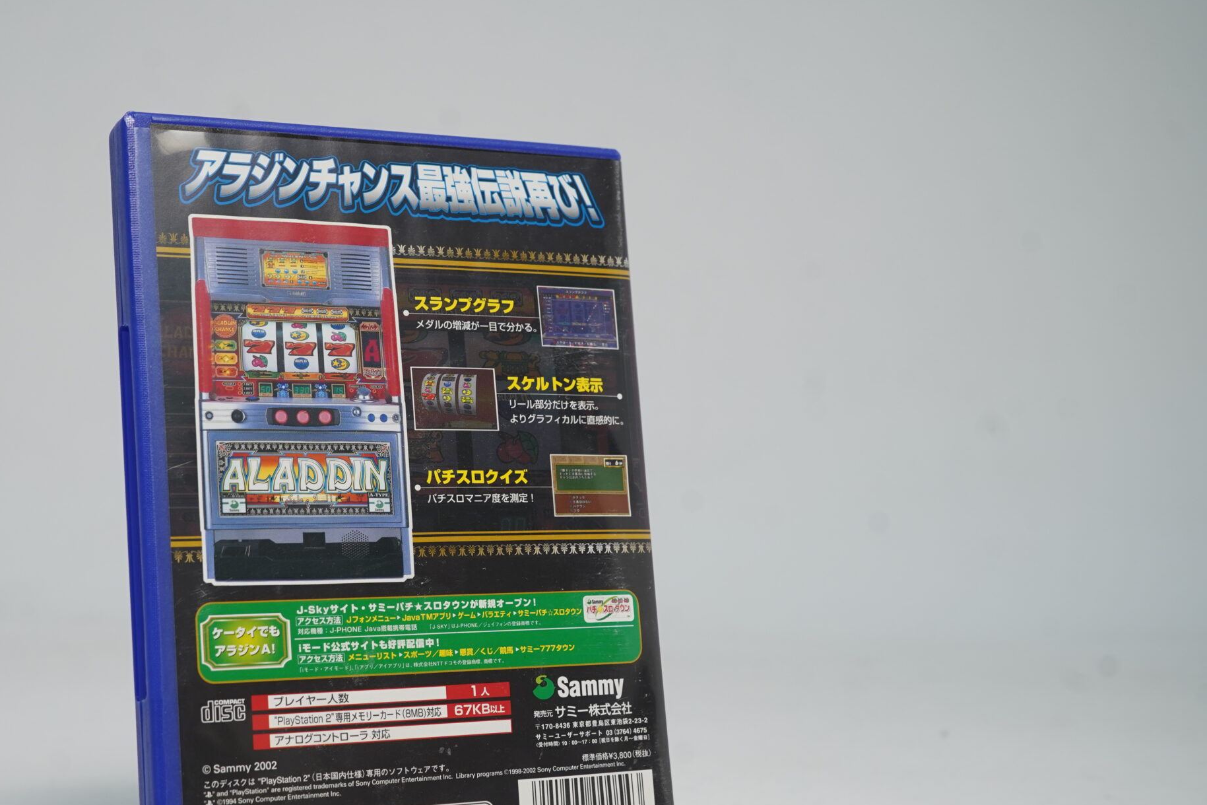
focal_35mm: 49
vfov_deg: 27.4
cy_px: 517
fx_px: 1643
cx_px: 416
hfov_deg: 39.9
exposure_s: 1/40
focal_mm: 35
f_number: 6.3
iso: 320
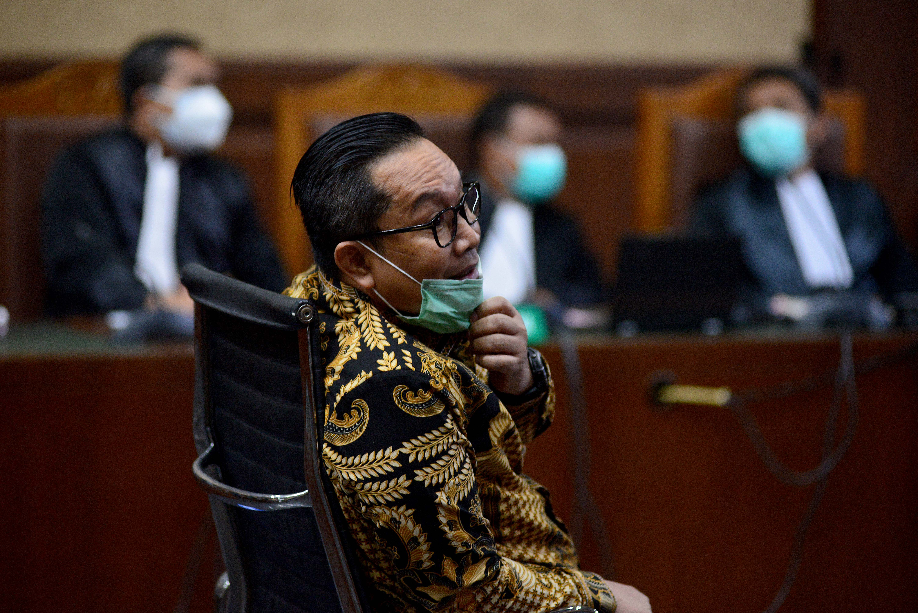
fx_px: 3954
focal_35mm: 155
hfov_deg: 13.2
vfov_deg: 8.9
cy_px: 306
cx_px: 459
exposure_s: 1/80
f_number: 2.8
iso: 3200
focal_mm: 155
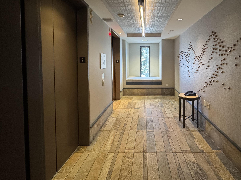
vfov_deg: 70.2
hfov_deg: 86.7
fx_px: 125
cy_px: 65
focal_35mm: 18
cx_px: 145
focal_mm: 2.22
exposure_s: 1/60
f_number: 2.2
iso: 400
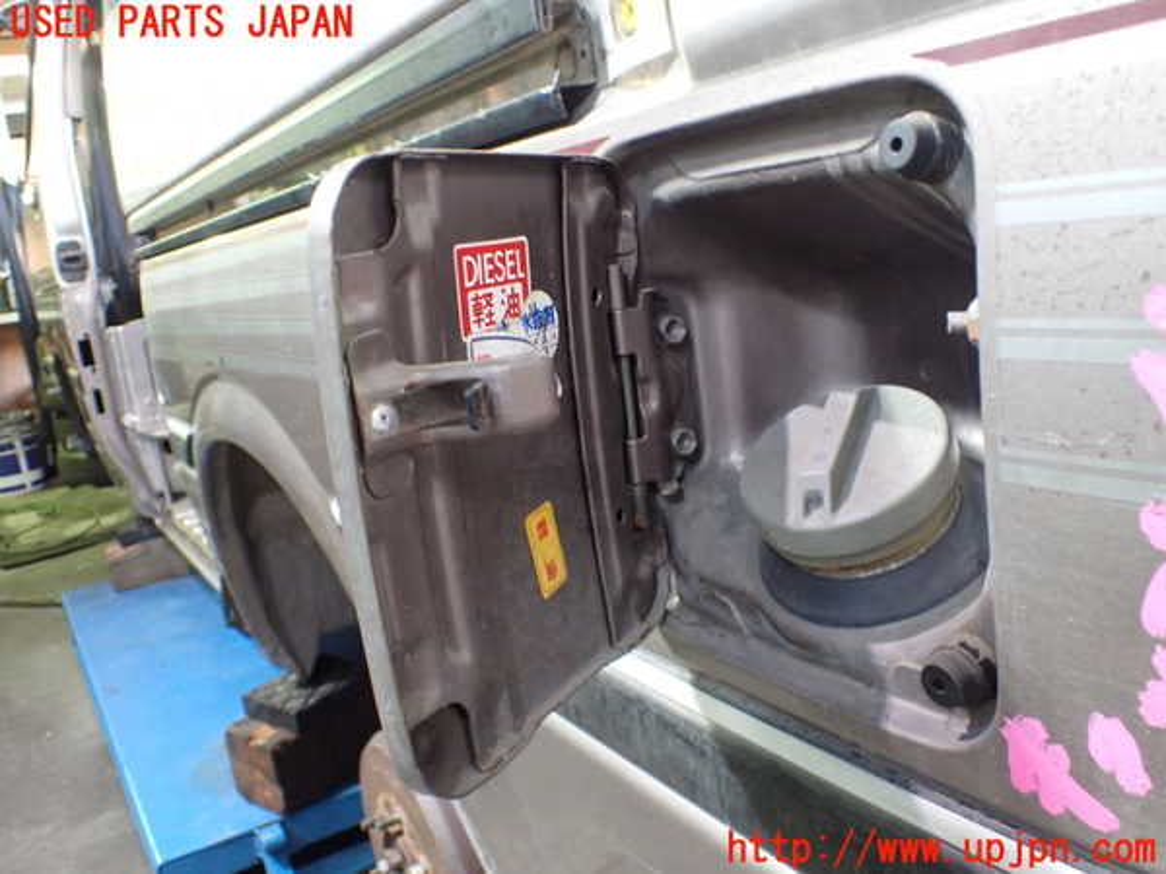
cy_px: 437
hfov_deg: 60.0
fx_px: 1011
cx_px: 583
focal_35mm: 30
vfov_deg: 46.8
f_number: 2.3
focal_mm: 5.4
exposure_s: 1/30
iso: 800
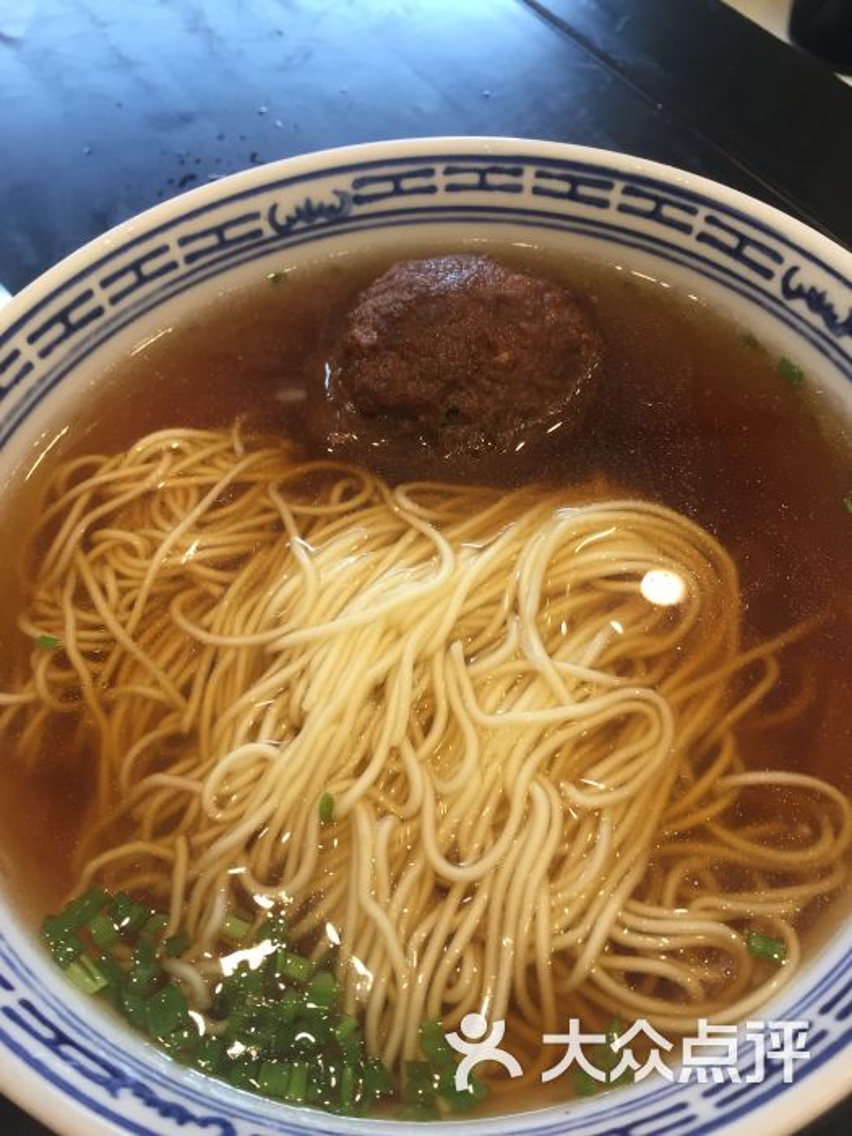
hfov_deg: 48.2
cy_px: 568
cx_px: 426
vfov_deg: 61.7
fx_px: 952
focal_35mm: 29
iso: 32
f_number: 2.2
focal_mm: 4.15
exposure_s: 1/33
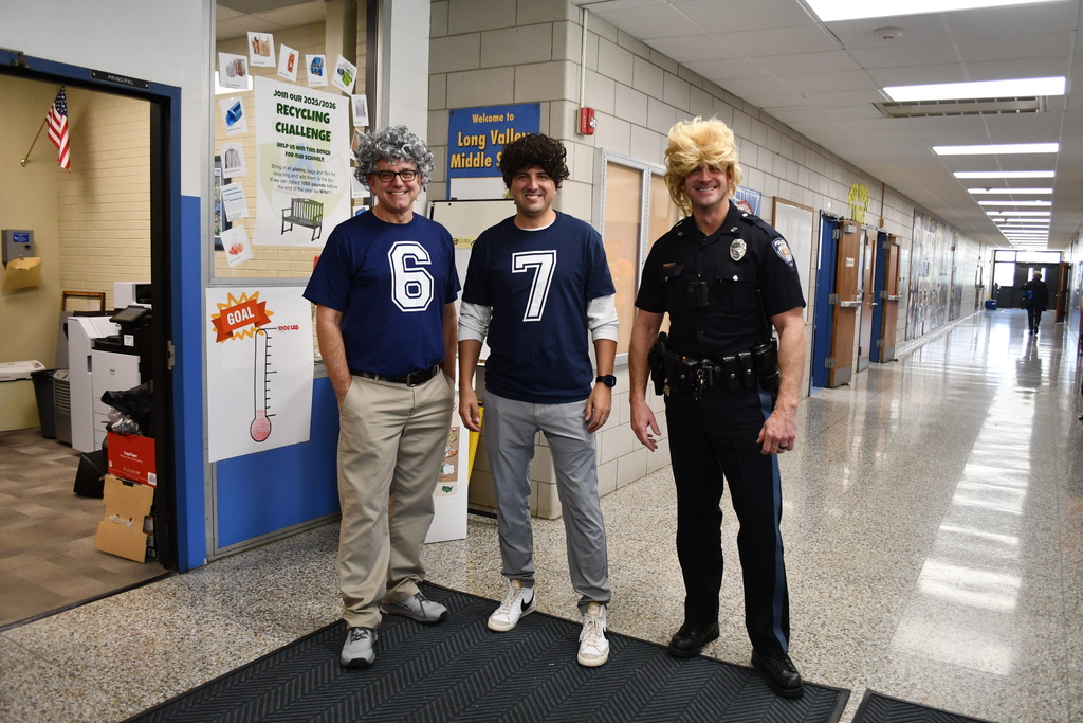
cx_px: 542
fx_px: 812
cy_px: 362
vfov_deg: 47.9
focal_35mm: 27
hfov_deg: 67.4
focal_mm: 18
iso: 1250
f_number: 3.5
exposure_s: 1/125
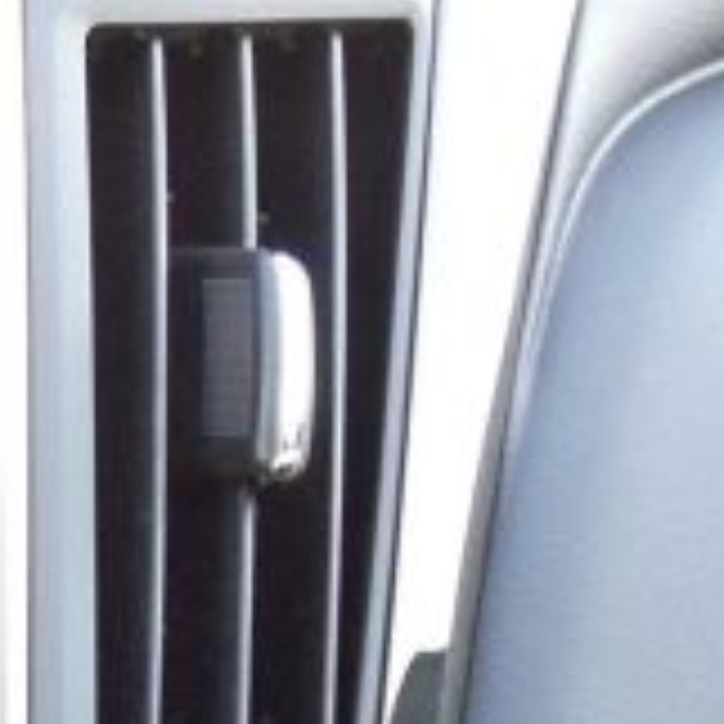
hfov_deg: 6.4
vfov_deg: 6.4
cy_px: 1727
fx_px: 6223
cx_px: -913
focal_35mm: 263
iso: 200
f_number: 3.6
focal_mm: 6.5
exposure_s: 1/45
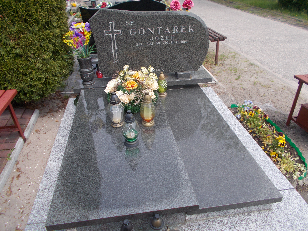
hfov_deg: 67.3
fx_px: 231
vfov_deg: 53.1
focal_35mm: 26
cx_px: 154
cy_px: 116
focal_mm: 4.6
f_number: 8
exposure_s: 1/80
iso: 80
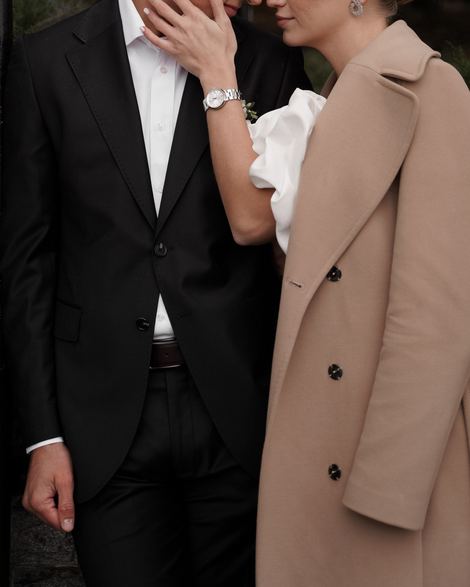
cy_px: 93
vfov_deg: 23.1
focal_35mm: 81
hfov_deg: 18.9
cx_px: 182
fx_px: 1409
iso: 400
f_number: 2.8
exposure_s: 1/400
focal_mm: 51
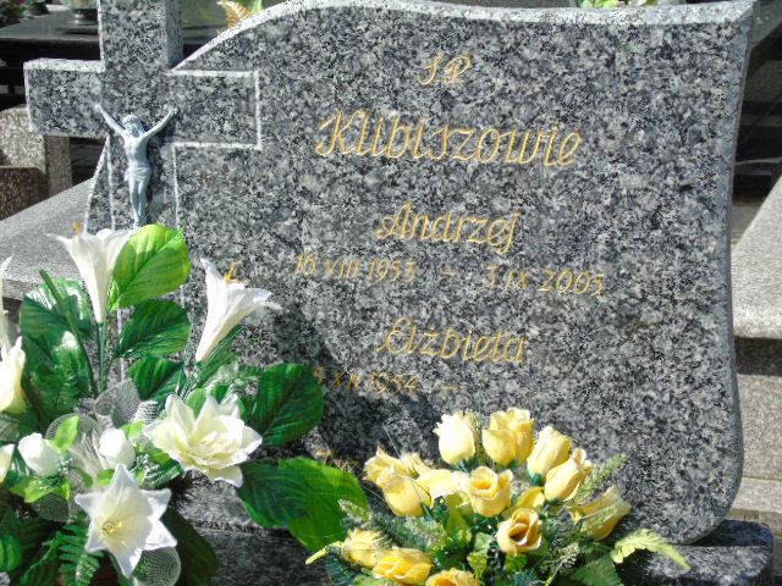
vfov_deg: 18.0
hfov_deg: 23.8
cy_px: 293
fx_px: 1852
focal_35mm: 82
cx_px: 391
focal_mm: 15
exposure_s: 1/500
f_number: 4.1
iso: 80
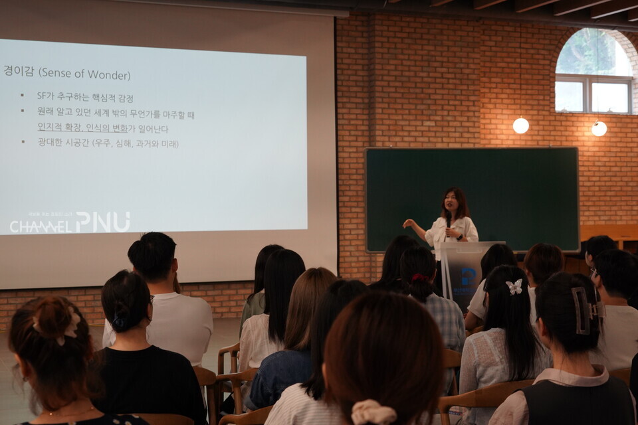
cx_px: 319
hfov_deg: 38.2
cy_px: 212
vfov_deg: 26.0
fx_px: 921
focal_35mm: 52
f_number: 7.1
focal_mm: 52
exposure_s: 1/100
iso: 2500
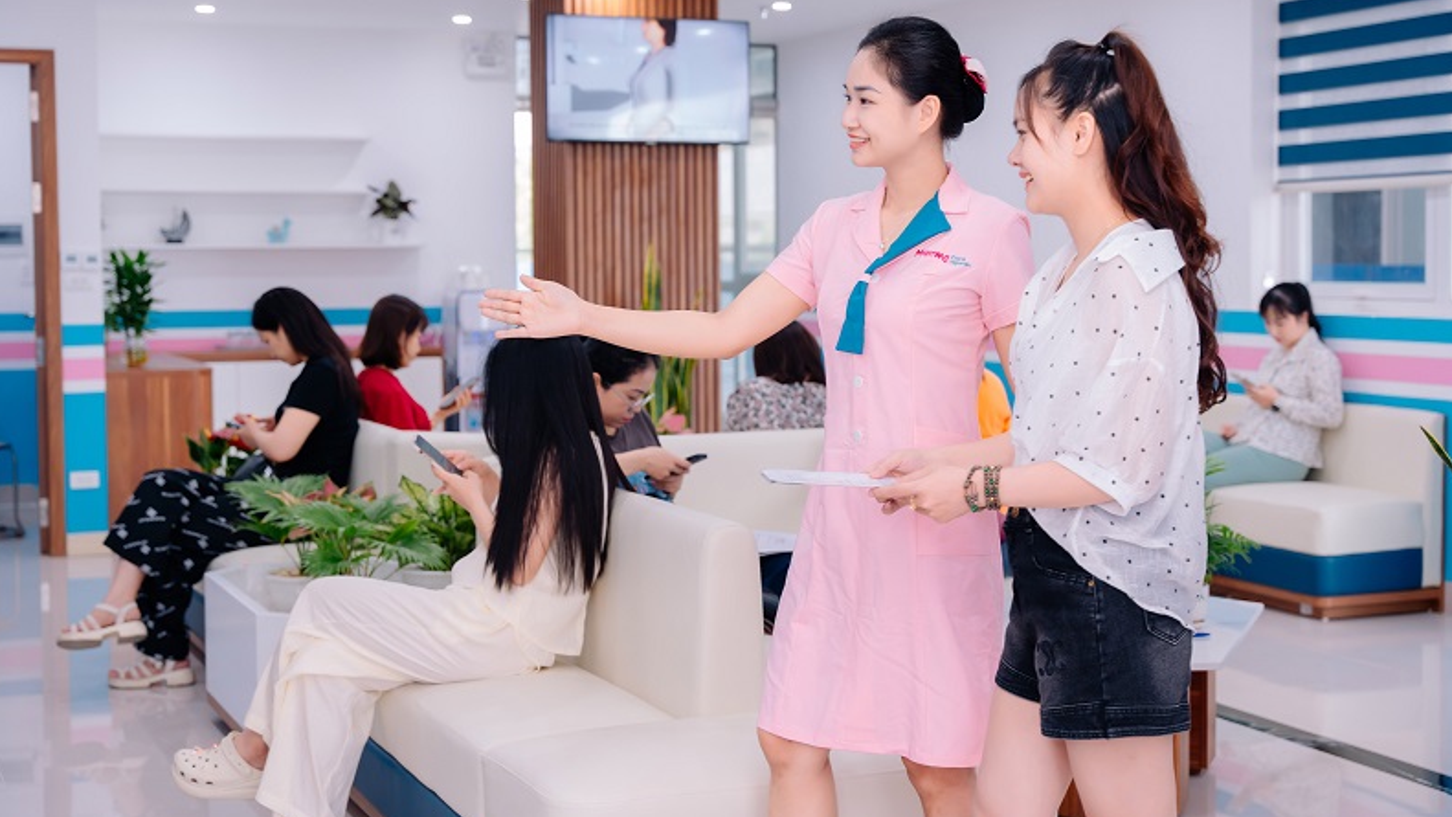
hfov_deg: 38.2
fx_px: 2100
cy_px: 363
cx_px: 725
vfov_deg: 22.0
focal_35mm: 55
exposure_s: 1/125
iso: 800
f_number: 3.5
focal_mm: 51.5
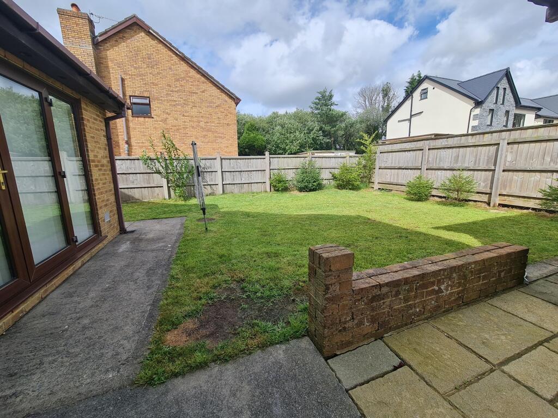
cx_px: 279
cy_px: 209
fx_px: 210
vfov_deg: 89.9
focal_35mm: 13
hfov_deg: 106.2
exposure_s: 1/1720
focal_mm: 2.2
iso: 64
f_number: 2.2
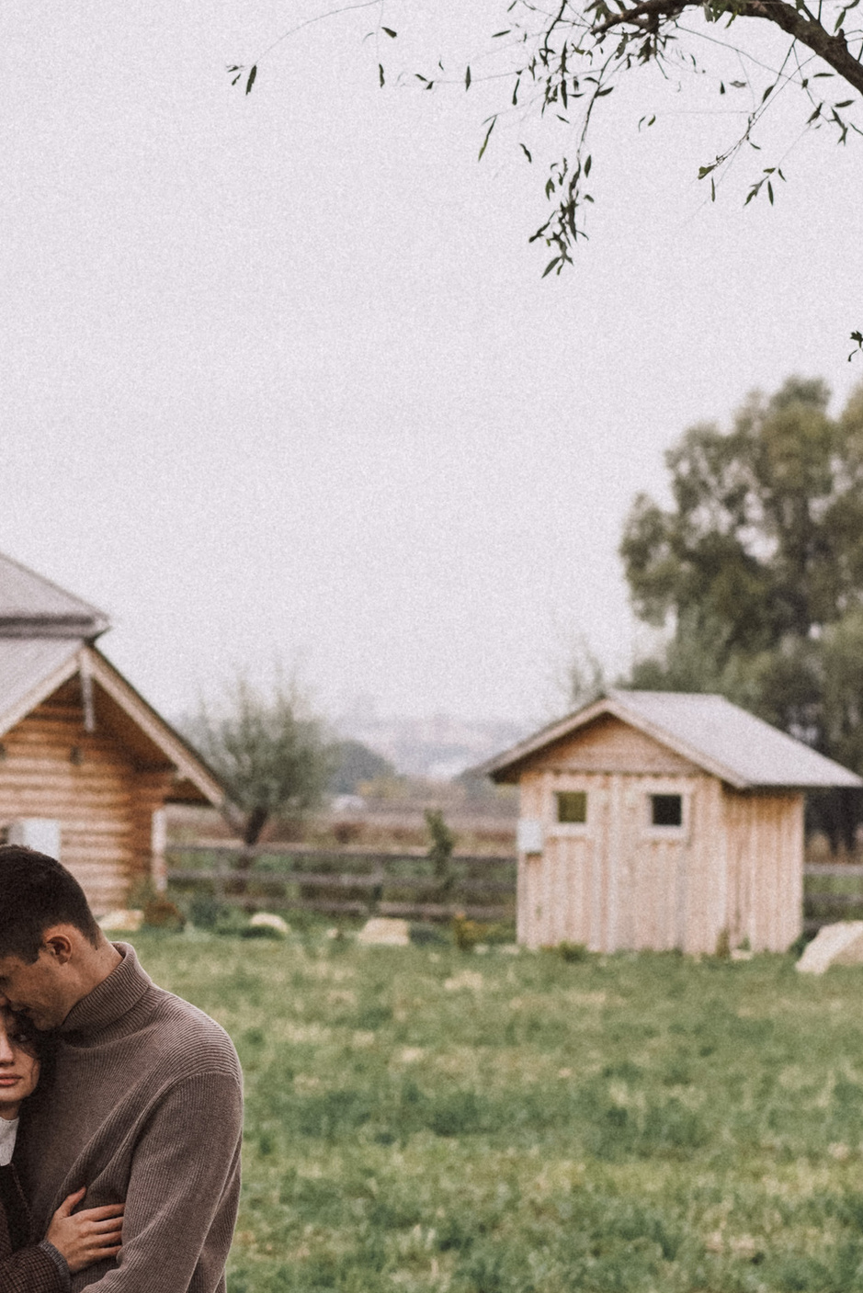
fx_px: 5389
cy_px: 424
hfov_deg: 9.1
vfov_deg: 13.7
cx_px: -22
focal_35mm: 150
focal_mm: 55
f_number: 3.5
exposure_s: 1/200
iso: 400
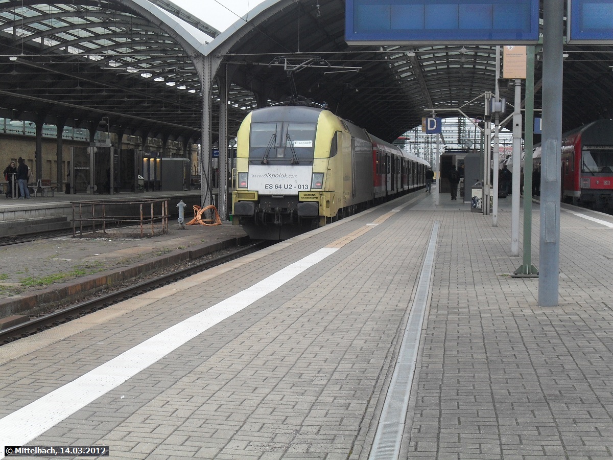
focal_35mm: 70
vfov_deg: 21.0
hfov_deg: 27.8
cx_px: 306
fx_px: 1240
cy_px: 230
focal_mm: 12.3
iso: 100
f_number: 4
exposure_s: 1/90
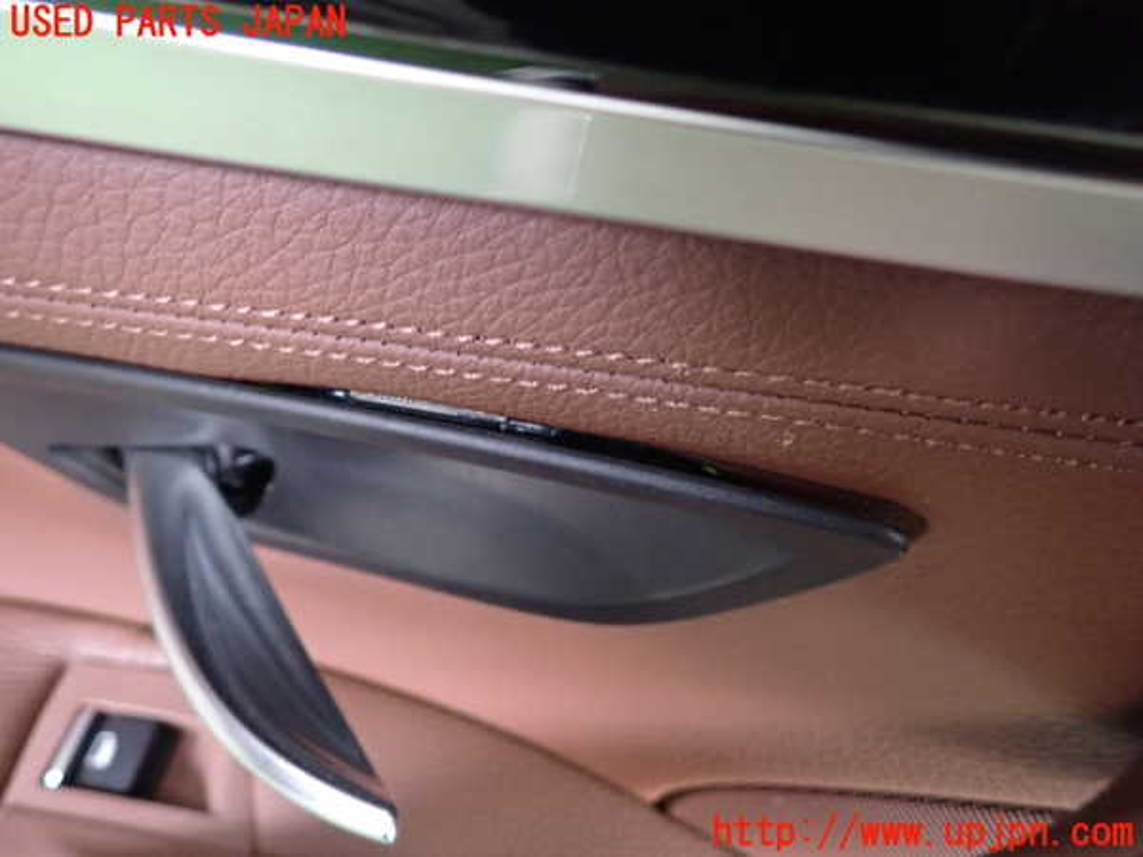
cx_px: 572
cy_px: 428
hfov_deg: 69.4
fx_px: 825
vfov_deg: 54.9
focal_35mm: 25
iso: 800
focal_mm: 4.5
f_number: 2
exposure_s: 1/30
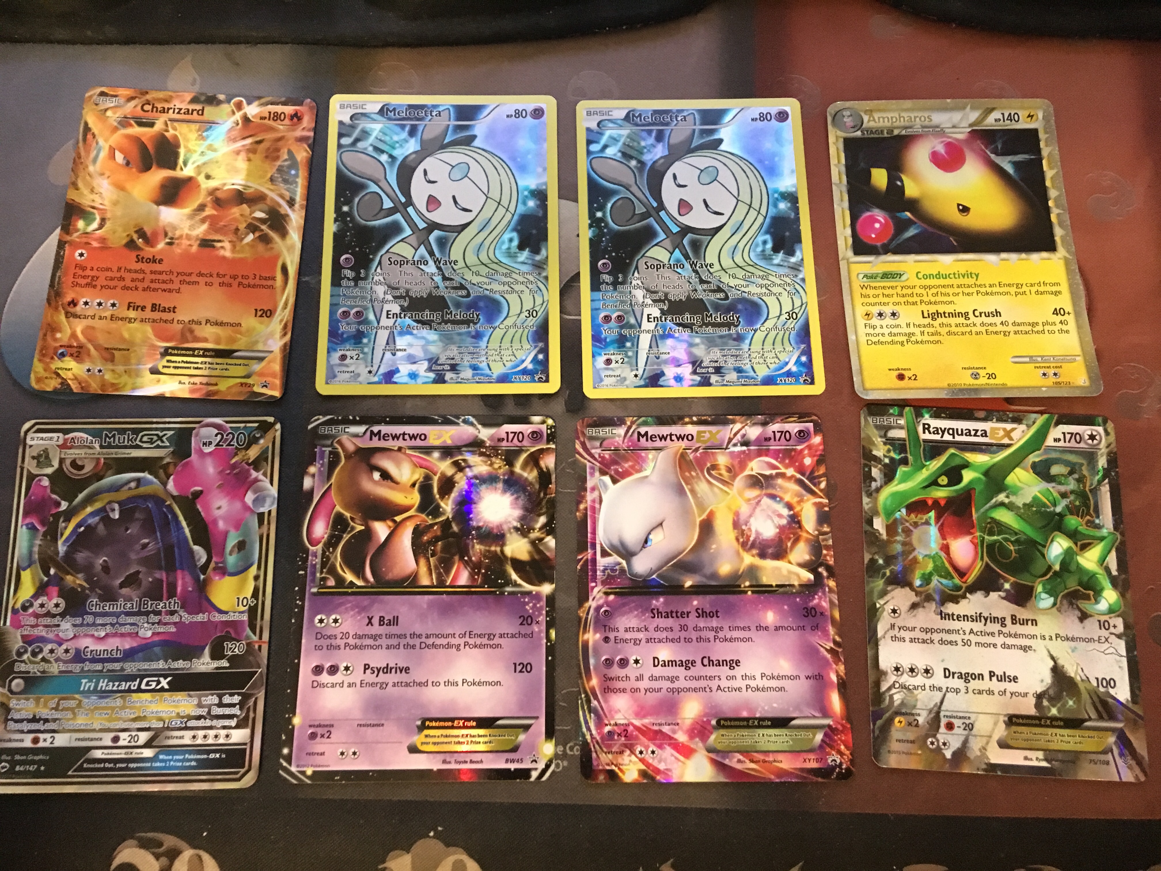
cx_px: 580
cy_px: 436
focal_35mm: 29
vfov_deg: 48.2
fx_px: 973
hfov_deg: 61.7
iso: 320
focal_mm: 4.15
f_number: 2.2
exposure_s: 1/15
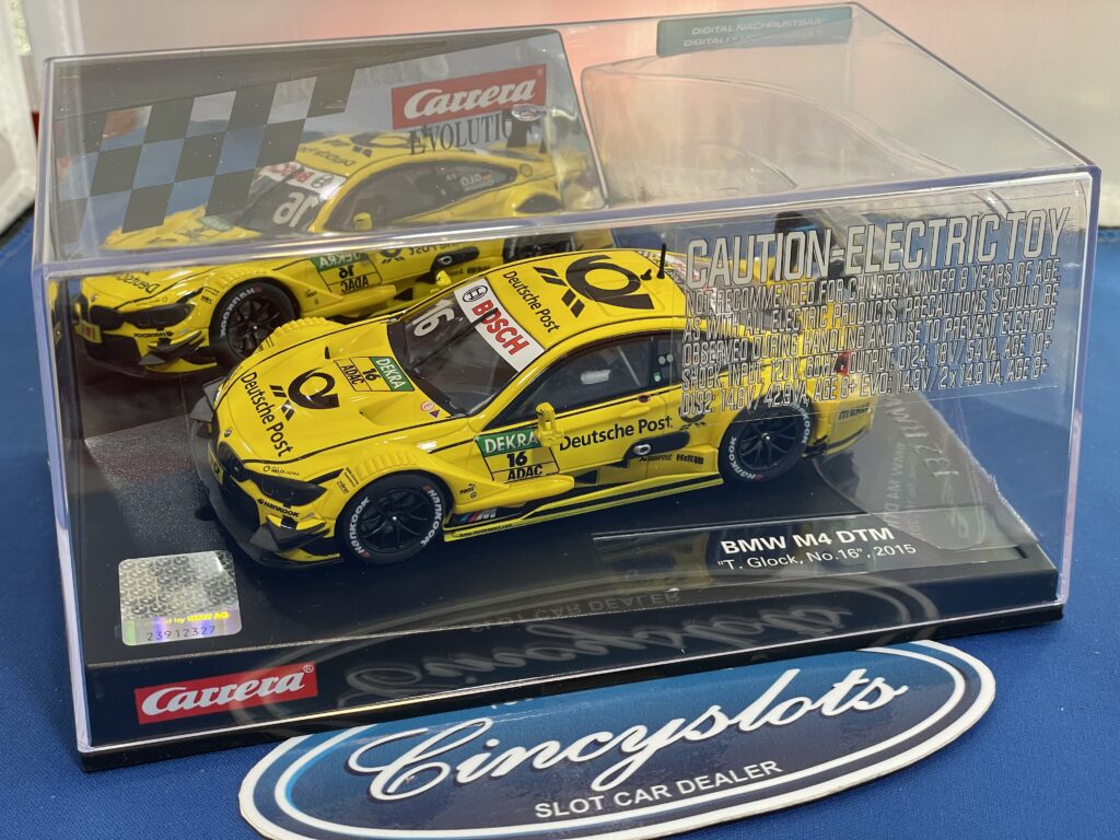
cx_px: 560
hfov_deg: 36.8
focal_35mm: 52
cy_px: 420
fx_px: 1682
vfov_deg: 28.0
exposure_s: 1/120
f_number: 2
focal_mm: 6
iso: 125
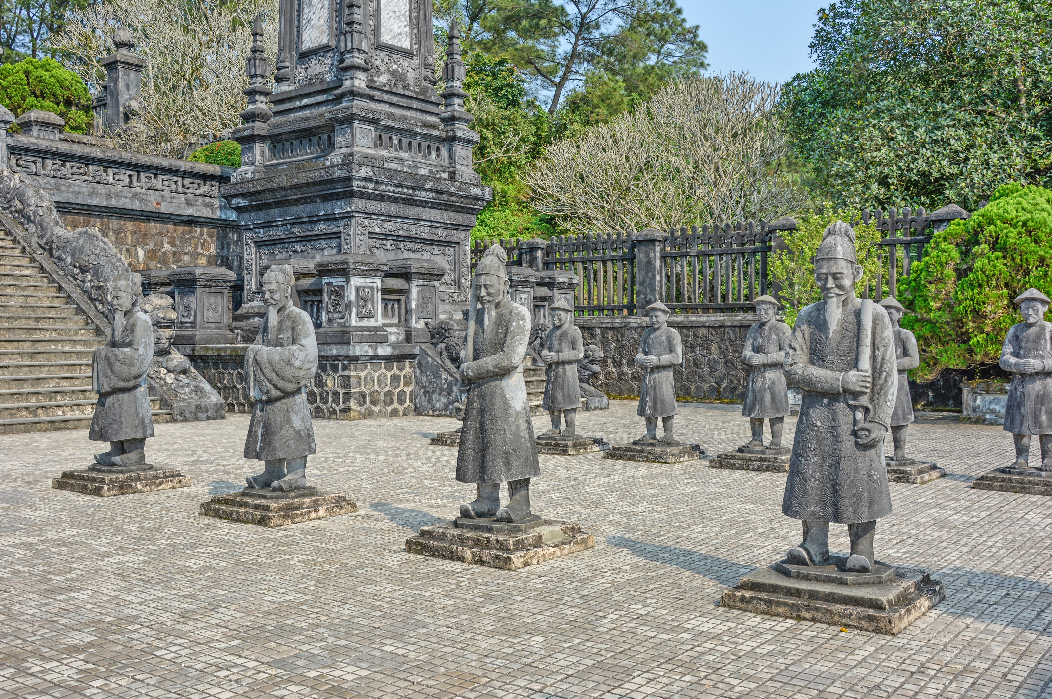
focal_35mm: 63
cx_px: 526
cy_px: 350
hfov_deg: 31.9
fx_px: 1839
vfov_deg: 21.5
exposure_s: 1/200
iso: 200
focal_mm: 42
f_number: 9
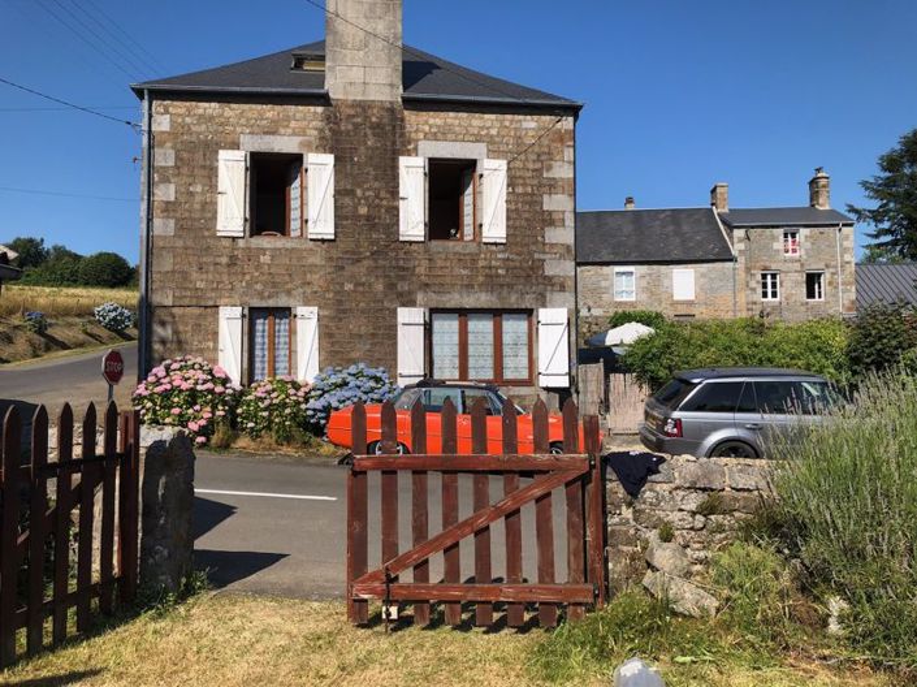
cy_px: 344
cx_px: 458
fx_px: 741
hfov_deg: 63.5
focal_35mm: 28
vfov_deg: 49.7
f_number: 1.8
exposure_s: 1/2183
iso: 20
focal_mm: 3.99
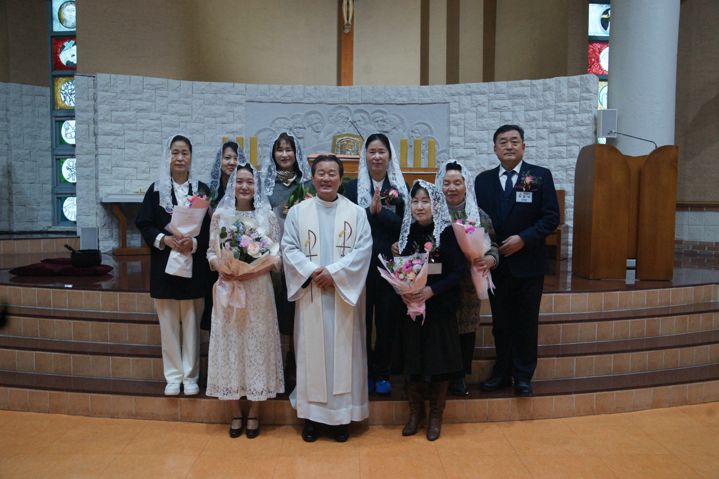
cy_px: 240
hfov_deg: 61.9
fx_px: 599
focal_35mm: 30
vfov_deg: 43.6
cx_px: 360
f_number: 7.1
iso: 1600
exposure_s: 1/80
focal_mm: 30
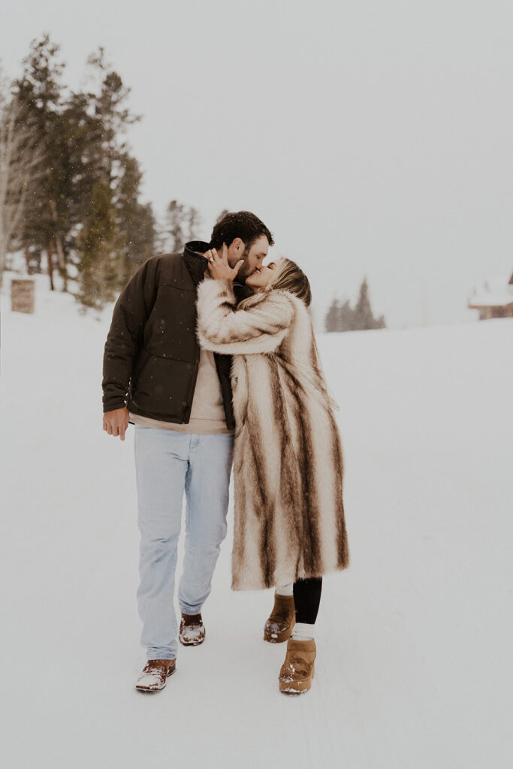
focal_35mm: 46
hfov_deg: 29.3
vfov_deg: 42.7
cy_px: 384
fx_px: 983
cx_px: 256
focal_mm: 46
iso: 160
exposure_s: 1/500
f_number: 2
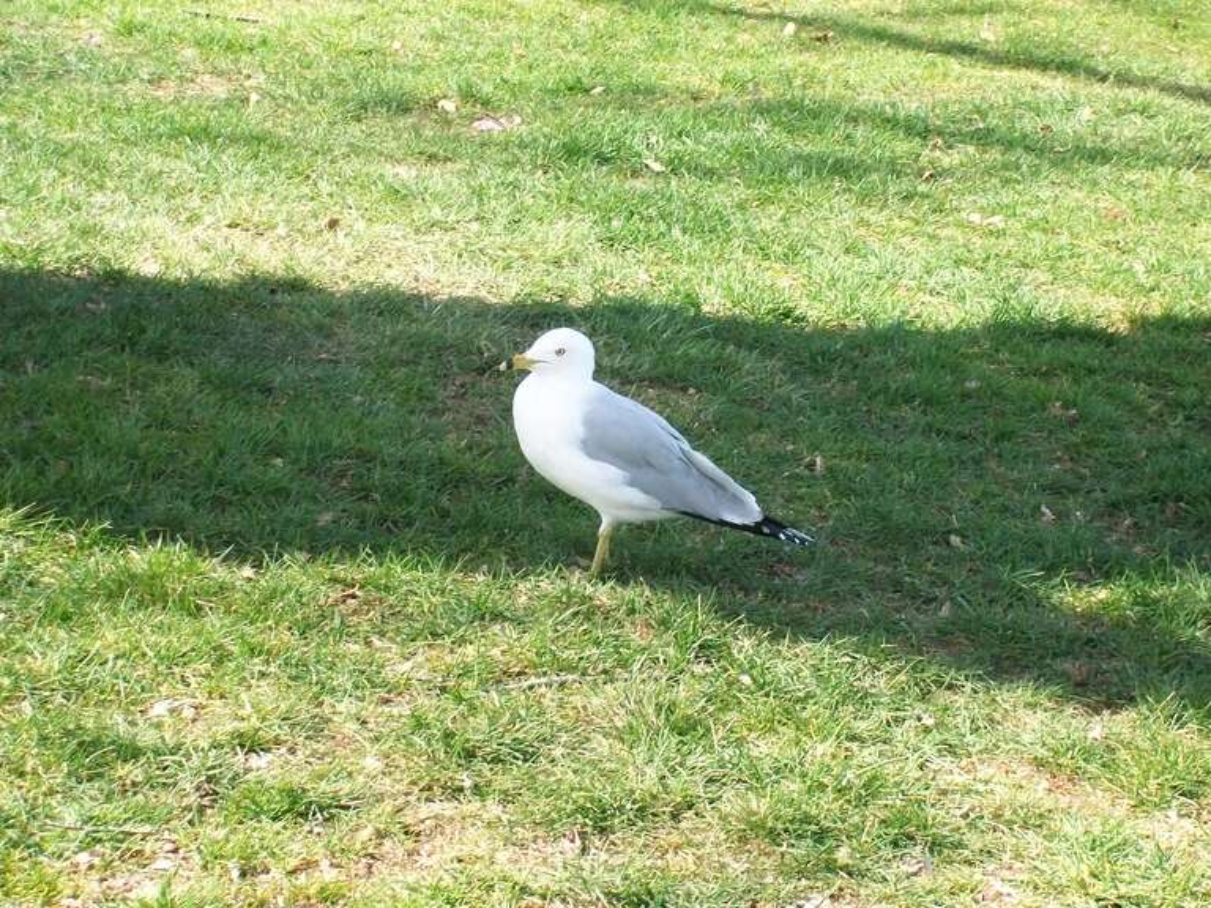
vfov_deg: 13.7
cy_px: 454
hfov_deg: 18.2
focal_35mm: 108
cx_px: 606
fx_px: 3778
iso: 197
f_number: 4.8
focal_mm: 18
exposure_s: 1/250
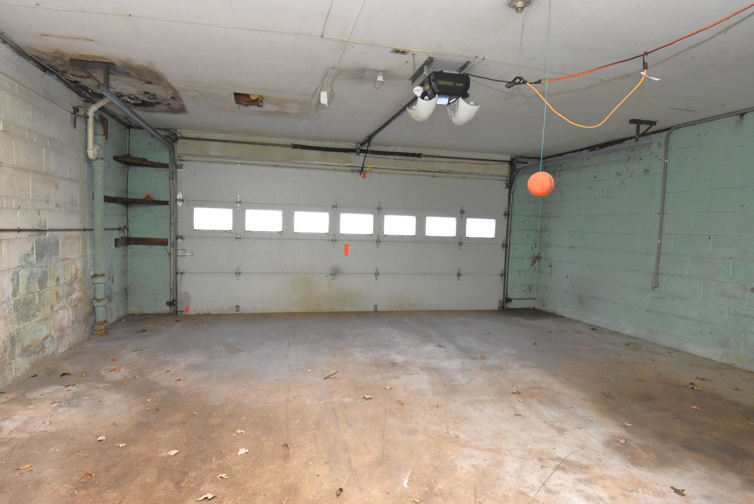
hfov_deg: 86.9
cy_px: 252
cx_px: 377
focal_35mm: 19
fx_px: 398
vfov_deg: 64.7
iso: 3200
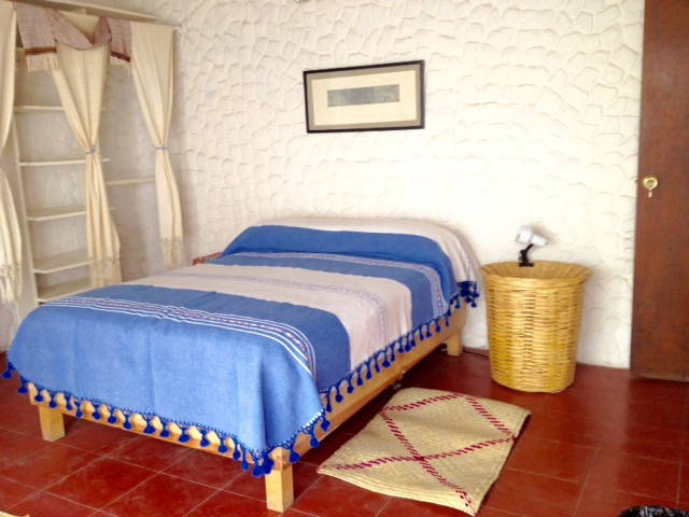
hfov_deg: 52.6
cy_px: 258
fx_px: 697
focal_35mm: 35
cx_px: 344
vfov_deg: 40.7
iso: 50
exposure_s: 1/24
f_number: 2.4
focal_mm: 4.28
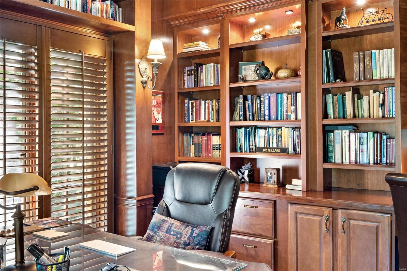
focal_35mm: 36
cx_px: 204
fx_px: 407
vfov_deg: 36.9
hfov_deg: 53.1
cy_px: 136
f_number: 8
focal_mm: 18
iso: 400
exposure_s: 4
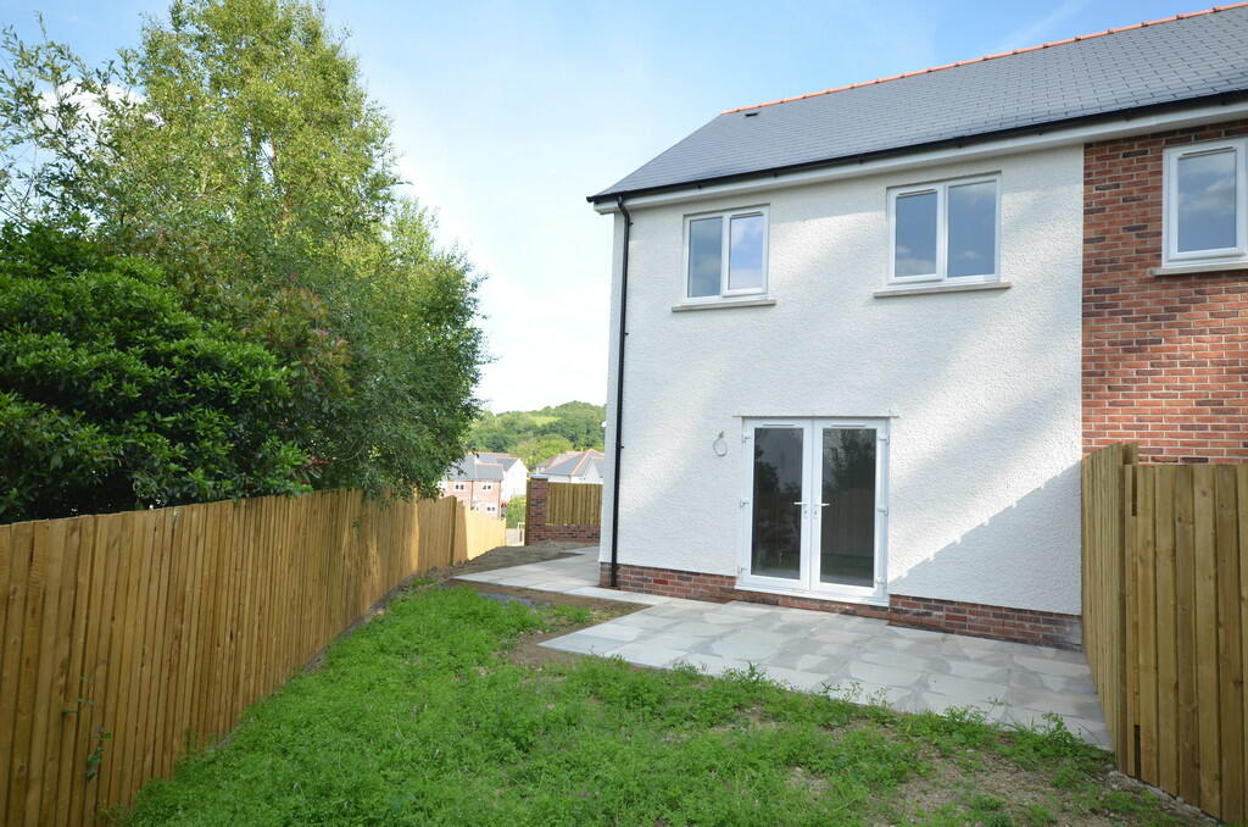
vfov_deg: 55.9
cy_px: 414
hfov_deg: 77.4
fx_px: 778
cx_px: 624
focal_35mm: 22
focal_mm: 15
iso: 200
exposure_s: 1/200
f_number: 7.1
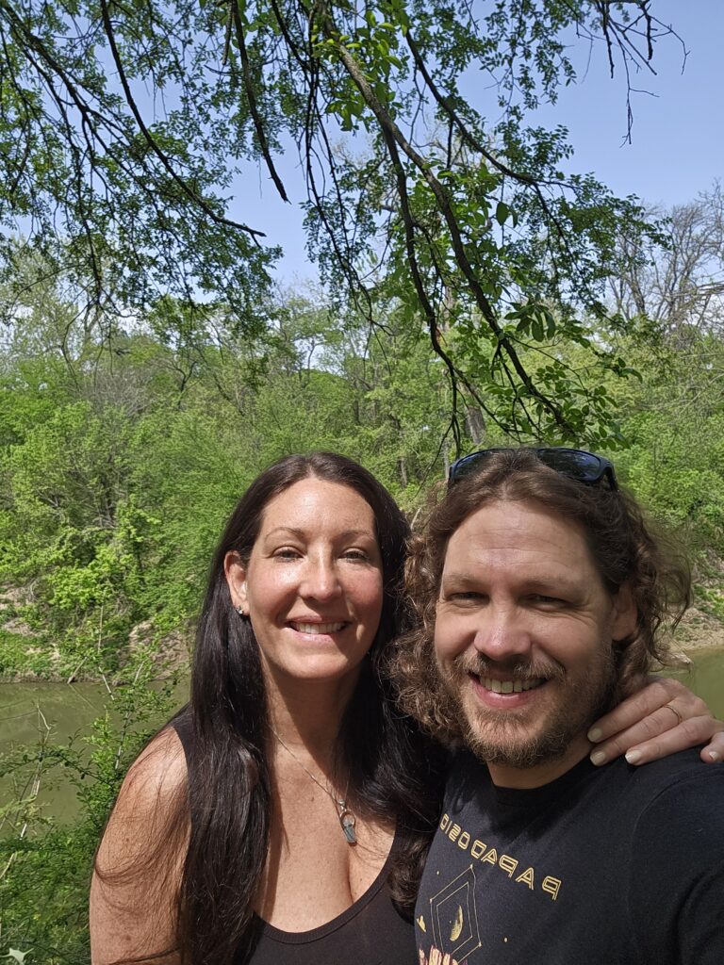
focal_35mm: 25
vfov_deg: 69.4
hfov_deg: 54.9
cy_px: 482
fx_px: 697
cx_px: 362
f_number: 2.2
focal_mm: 3.3
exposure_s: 1/457
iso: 25
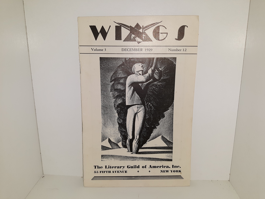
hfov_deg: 63.4
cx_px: 132
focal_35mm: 28
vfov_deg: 49.7
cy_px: 100
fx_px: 214
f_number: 1.7
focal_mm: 3.7
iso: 40
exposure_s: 1/266
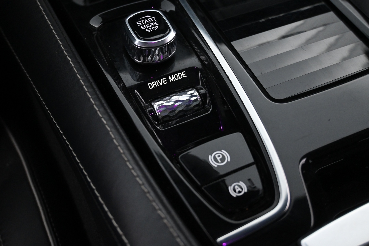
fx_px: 407
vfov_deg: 33.6
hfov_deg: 48.7
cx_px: 184
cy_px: 123
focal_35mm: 40
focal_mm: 26.5
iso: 2800
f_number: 4.5
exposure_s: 1/40
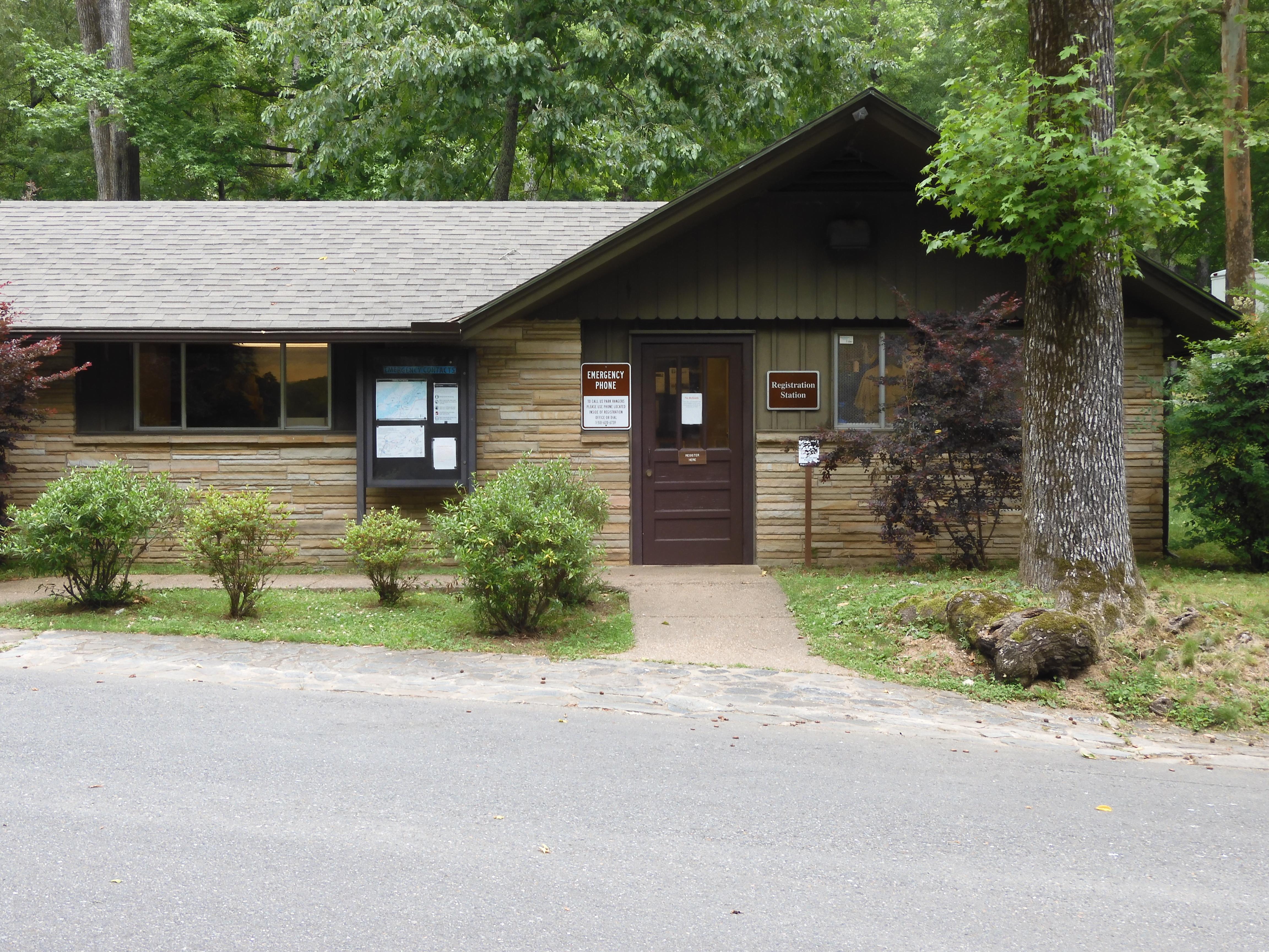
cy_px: 476
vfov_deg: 34.3
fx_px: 1540
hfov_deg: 44.8
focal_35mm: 42
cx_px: 634
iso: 100
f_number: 4
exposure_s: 1/125
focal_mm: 7.5
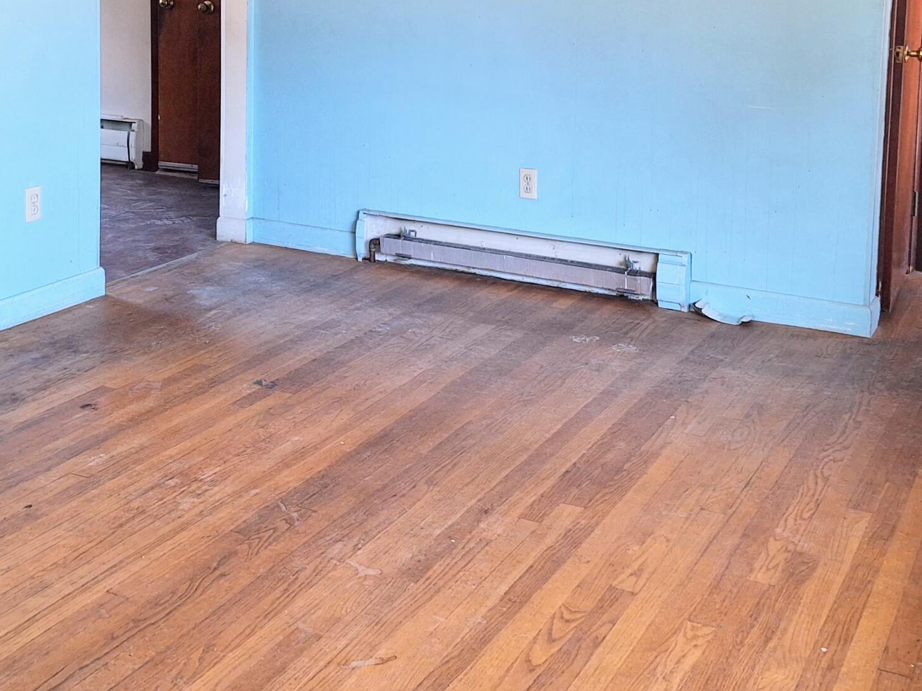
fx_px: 1252
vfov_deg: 29.7
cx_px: 447
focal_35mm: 47
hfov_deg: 40.4
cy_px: 84
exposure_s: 1/40
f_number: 1.8
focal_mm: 5.54
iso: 125
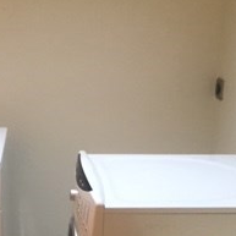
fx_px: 656
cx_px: 65
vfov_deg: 19.7
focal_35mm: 85
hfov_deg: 20.3
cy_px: 248
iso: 160
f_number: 2.2
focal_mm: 4.15
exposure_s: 1/30
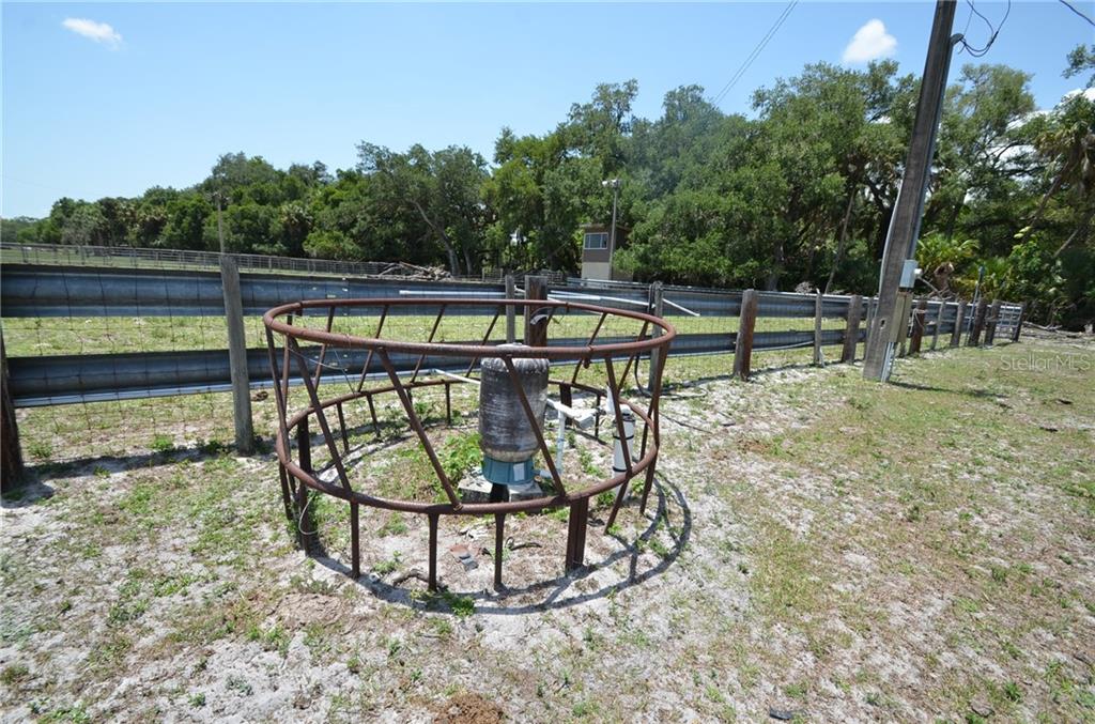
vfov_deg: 77.0
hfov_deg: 100.5
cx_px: 548
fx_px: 455
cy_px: 362
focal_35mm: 15
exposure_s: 1/250
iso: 140
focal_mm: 10
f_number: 8
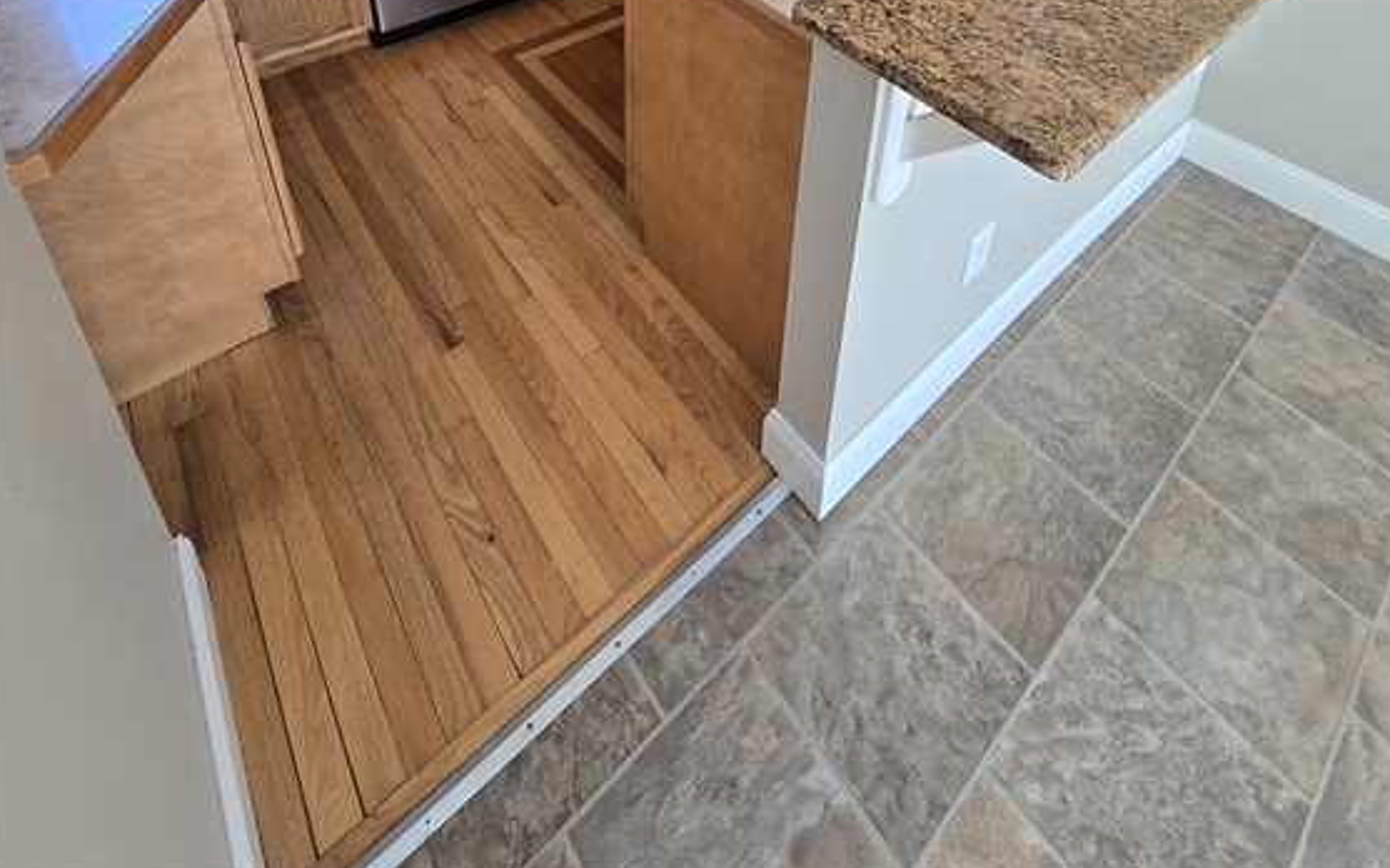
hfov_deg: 88.0
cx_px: 704
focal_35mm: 19
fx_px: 720
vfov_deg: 46.6
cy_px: -77
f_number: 2.2
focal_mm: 2.2
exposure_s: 1/60
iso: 100
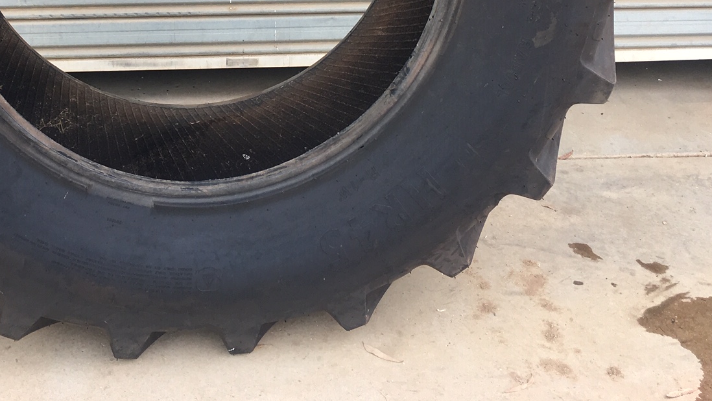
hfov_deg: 35.6
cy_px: -67
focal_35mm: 58
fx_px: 1095
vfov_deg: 19.6
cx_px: 233
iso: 25
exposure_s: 1/227
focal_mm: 4.15
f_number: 2.2
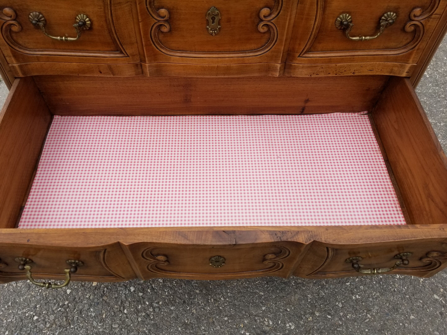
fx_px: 336
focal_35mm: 26
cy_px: 168
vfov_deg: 53.1
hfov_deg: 67.3
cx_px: 224
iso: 50
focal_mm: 4.25
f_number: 1.7
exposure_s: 1/1812
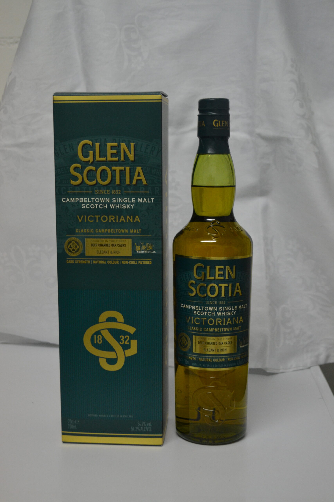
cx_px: 167
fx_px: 730
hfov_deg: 25.8
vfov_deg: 37.8
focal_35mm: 52
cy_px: 251
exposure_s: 1/60
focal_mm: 35
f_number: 5
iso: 1100
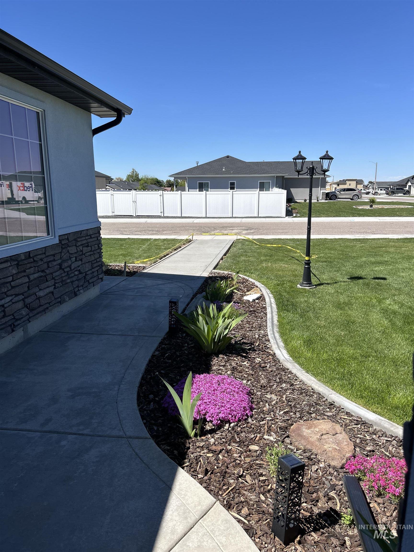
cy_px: 276
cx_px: 207
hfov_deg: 53.1
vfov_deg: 67.3
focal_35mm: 26
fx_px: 415
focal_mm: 5.7
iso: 50
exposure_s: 1/4115
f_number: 1.5
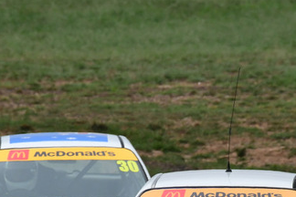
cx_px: 158
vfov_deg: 0.7
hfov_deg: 1.1
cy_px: 220
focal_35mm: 1854
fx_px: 15243
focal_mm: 500
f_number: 13
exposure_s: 1/640
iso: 640
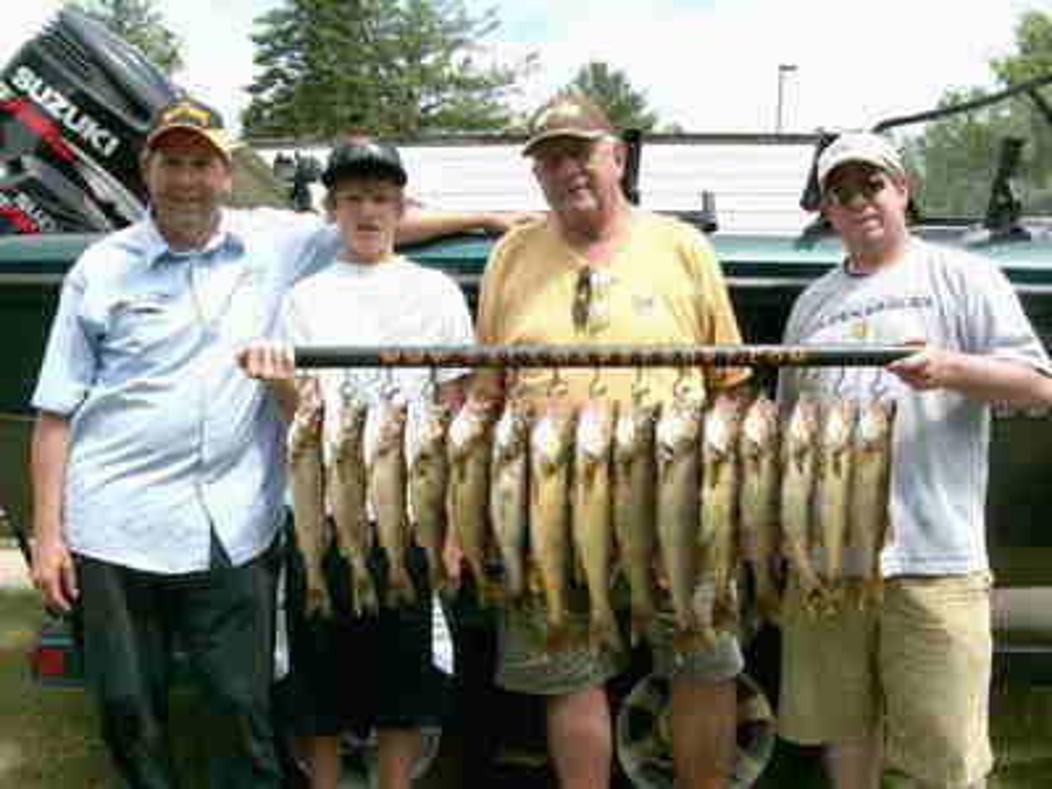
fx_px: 1033
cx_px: 526
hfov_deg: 54.0
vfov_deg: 41.8
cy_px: 394
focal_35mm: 34
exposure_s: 1/375
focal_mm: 5.7
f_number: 5.5
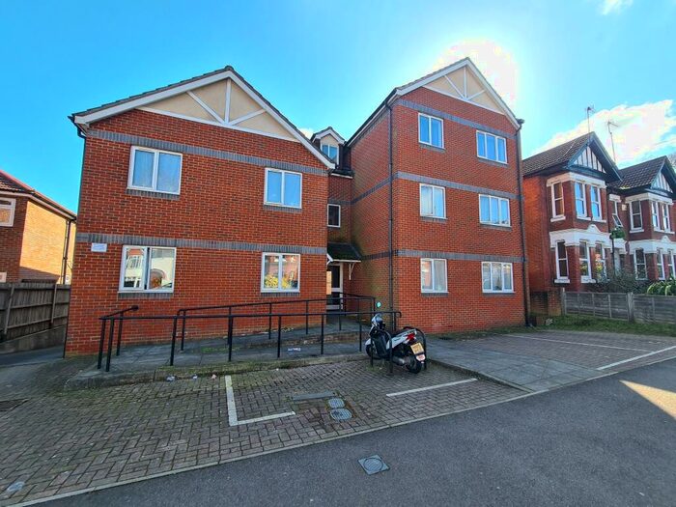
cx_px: 338
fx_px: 254
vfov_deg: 89.9
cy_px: 254
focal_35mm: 13
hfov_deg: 106.2
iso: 50
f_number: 2.2
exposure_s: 1/362
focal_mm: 2.2
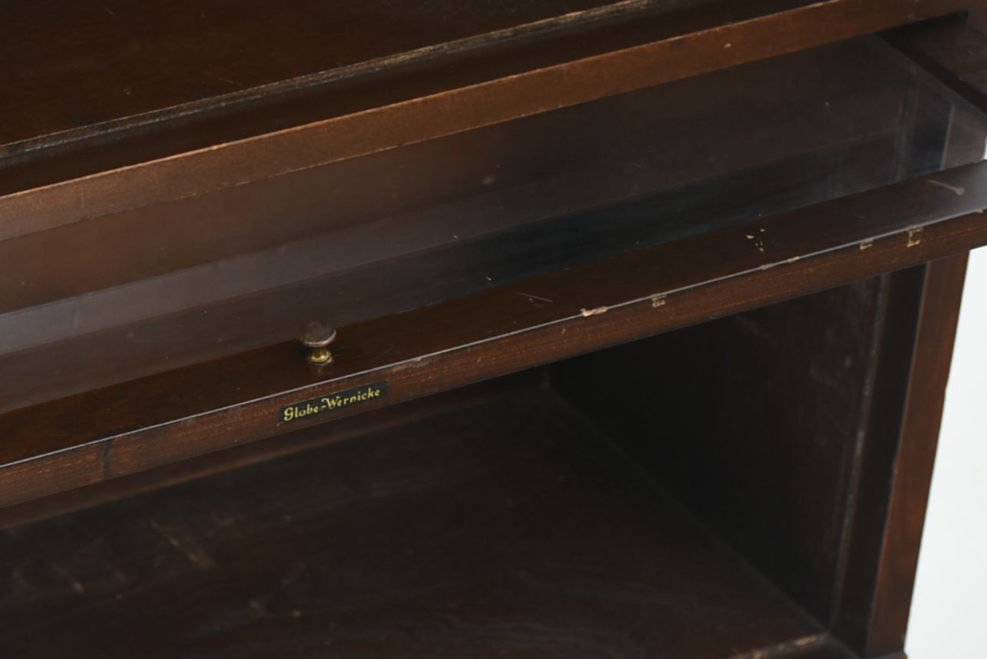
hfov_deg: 13.7
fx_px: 4033
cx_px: -112
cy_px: 424
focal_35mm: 147
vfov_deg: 9.3
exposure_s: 1/125
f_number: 6.3
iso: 200
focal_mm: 42
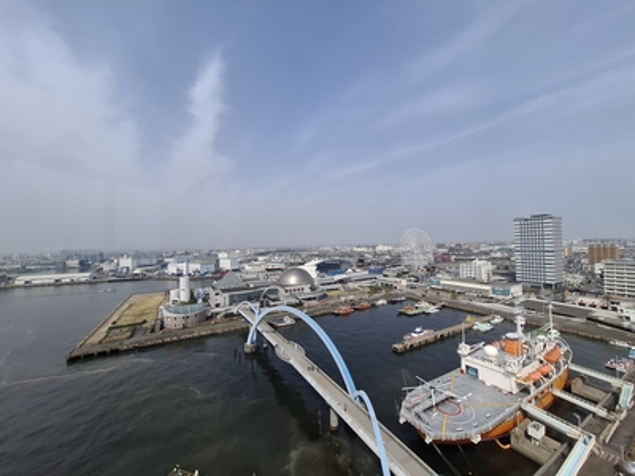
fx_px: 238
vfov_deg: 89.9
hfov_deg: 106.2
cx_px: 318
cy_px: 238
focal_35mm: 13
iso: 40
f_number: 2.2
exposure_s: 1/1049
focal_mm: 1.74
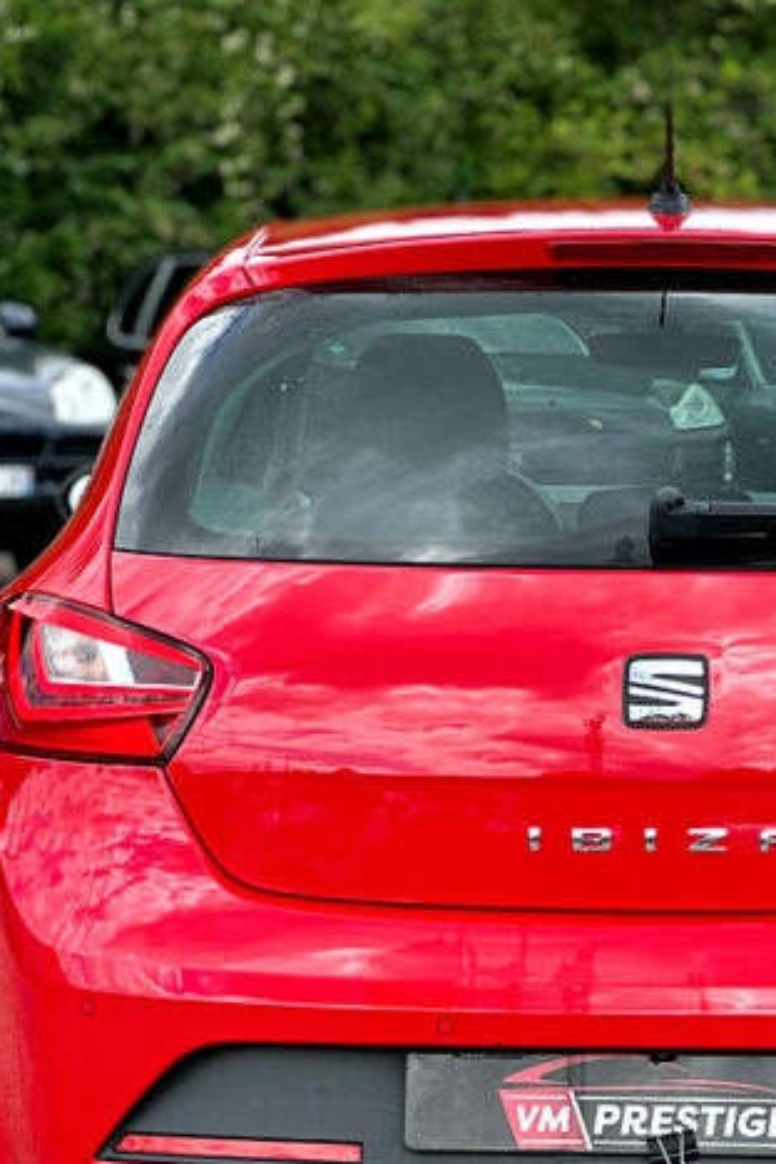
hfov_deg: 10.0
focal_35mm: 137
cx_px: 622
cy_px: 744
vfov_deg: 15.0
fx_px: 4429
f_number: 2.8
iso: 20
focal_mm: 9
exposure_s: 1/137
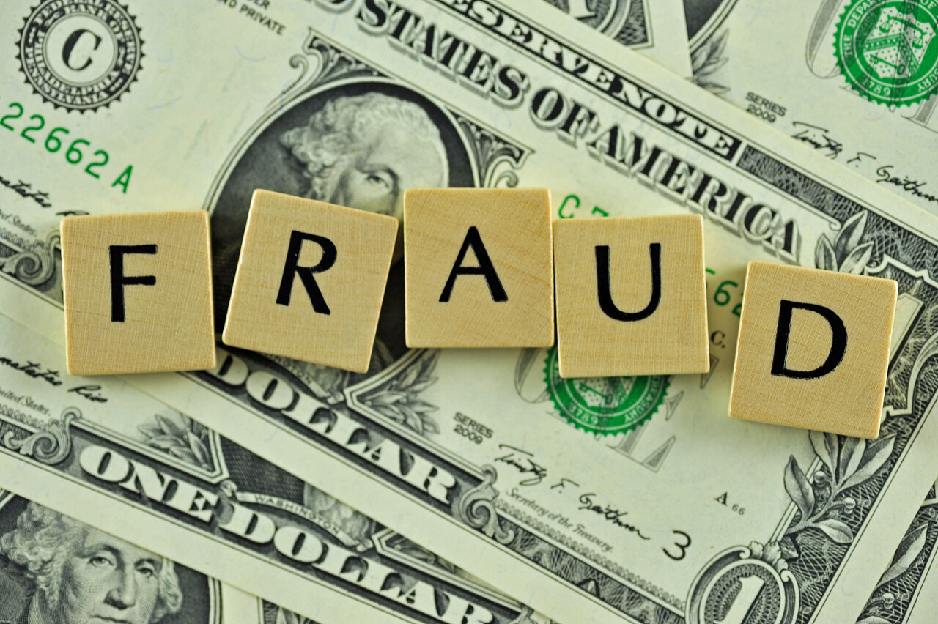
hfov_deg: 19.5
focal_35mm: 105
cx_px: 469
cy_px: 312
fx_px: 2734
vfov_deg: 13.0
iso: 200
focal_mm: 105
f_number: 5.6
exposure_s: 1/60
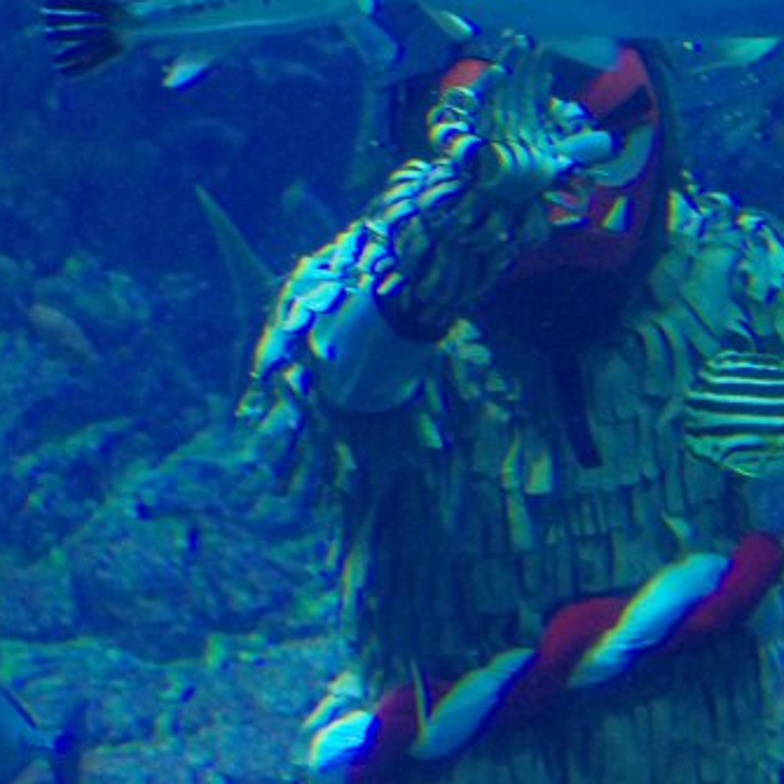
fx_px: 3331
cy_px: 288
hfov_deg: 13.4
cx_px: 538
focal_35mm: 130
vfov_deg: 13.4
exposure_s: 1/80
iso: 2000
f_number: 3.2
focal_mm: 38
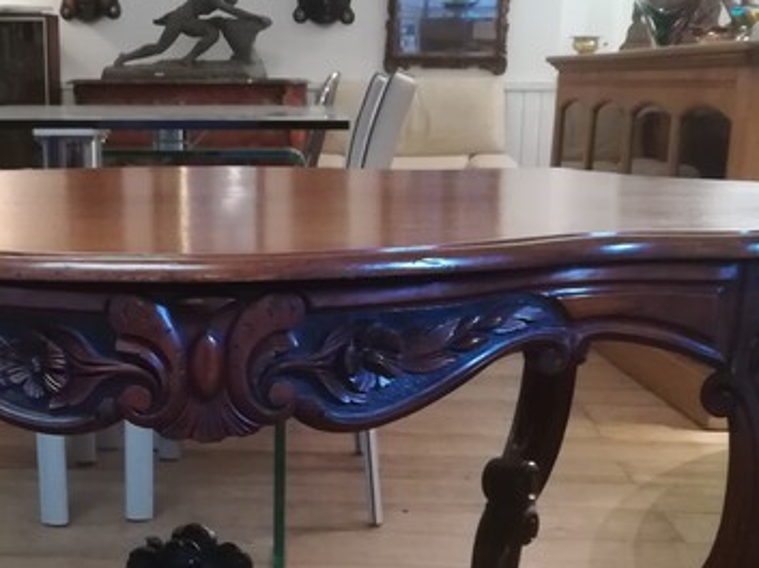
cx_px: 204
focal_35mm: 59
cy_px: 497
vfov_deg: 24.2
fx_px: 1292
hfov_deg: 32.2
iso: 500
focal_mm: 3.83
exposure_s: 1/20
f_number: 2.2
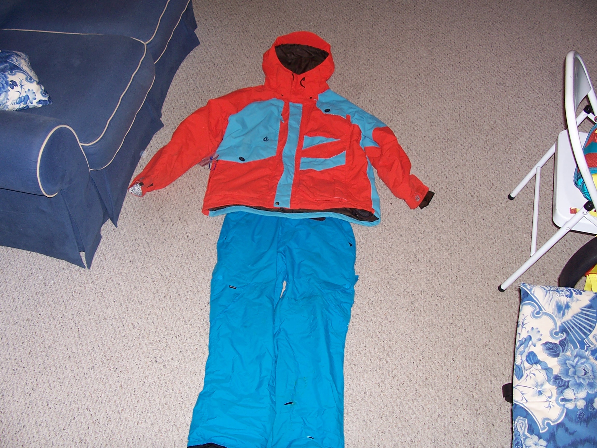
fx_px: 604
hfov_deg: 52.6
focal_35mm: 35
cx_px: 298
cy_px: 224
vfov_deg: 40.7
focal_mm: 6
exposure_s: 1/60
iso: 80
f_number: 2.8
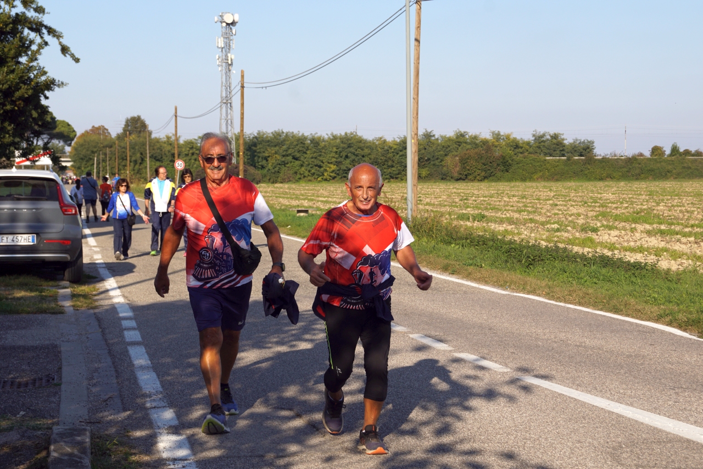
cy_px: 234
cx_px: 352
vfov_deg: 18.2
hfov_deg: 27.0
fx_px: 1464
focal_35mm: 75
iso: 100
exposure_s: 1/250
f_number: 9
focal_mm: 50
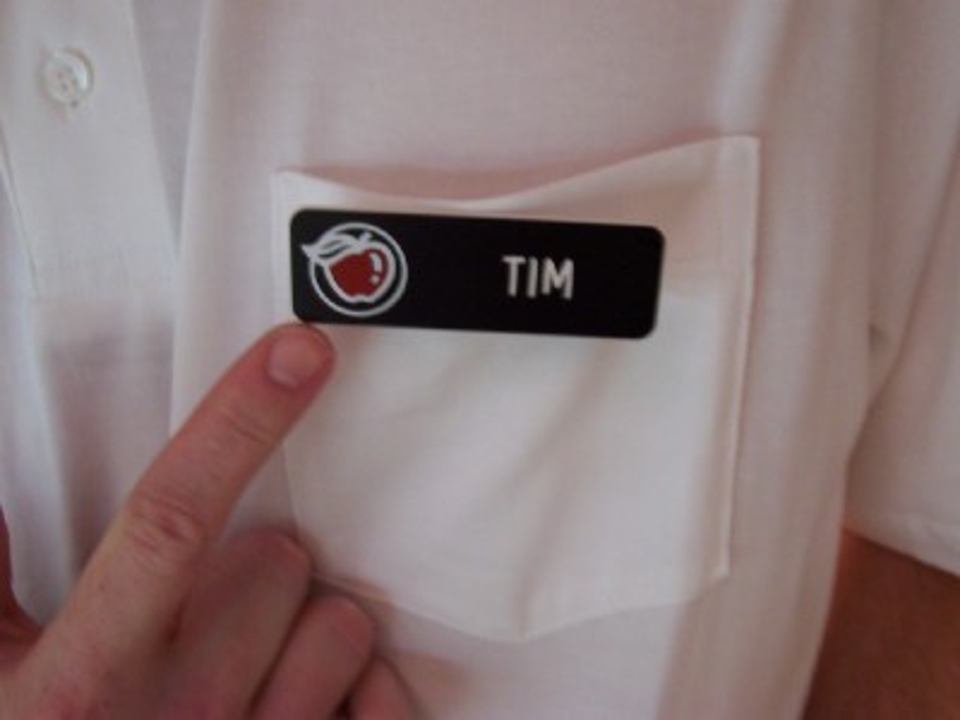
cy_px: 360
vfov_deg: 38.7
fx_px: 1026
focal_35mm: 37
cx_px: 480
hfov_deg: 50.1
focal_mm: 5.6
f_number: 2.8
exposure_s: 1/10
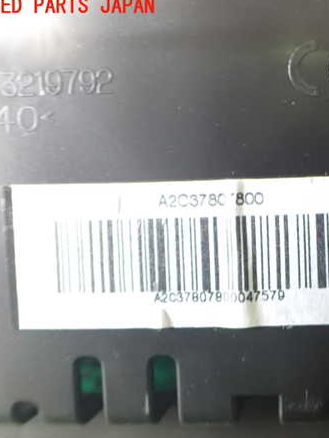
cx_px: 273
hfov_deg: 33.9
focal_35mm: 41
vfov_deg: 45.8
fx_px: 520
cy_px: 219
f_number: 2.3
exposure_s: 1/30
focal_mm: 5.4
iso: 1600
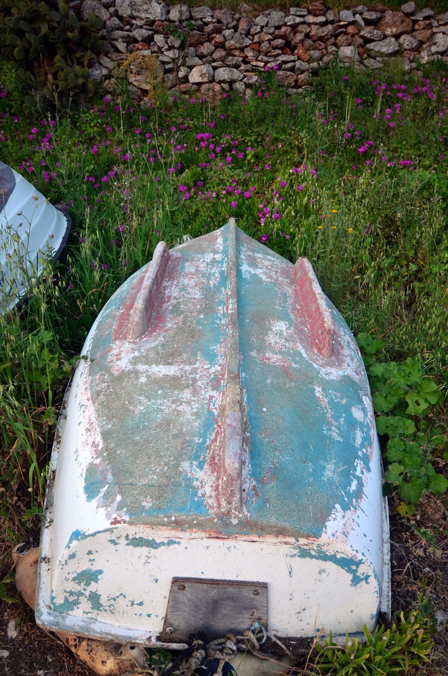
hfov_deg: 50.2
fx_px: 478
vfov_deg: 70.6
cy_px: 338
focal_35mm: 26
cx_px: 224
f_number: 4
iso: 800
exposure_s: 1/200
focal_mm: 17
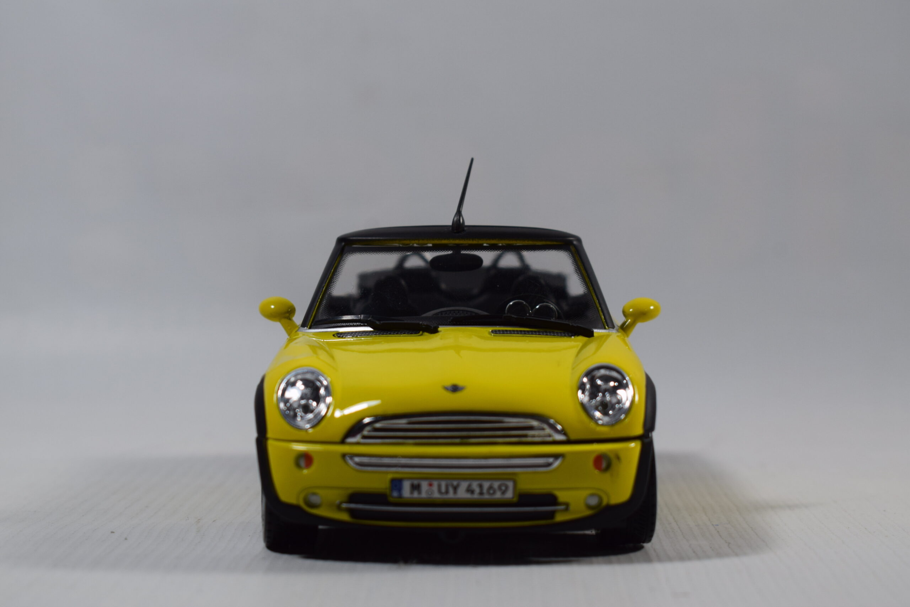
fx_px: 1896
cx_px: 455
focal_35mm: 75
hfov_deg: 27.0
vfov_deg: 18.2
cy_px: 304
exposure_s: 1/60
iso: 400
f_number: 8
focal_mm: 50
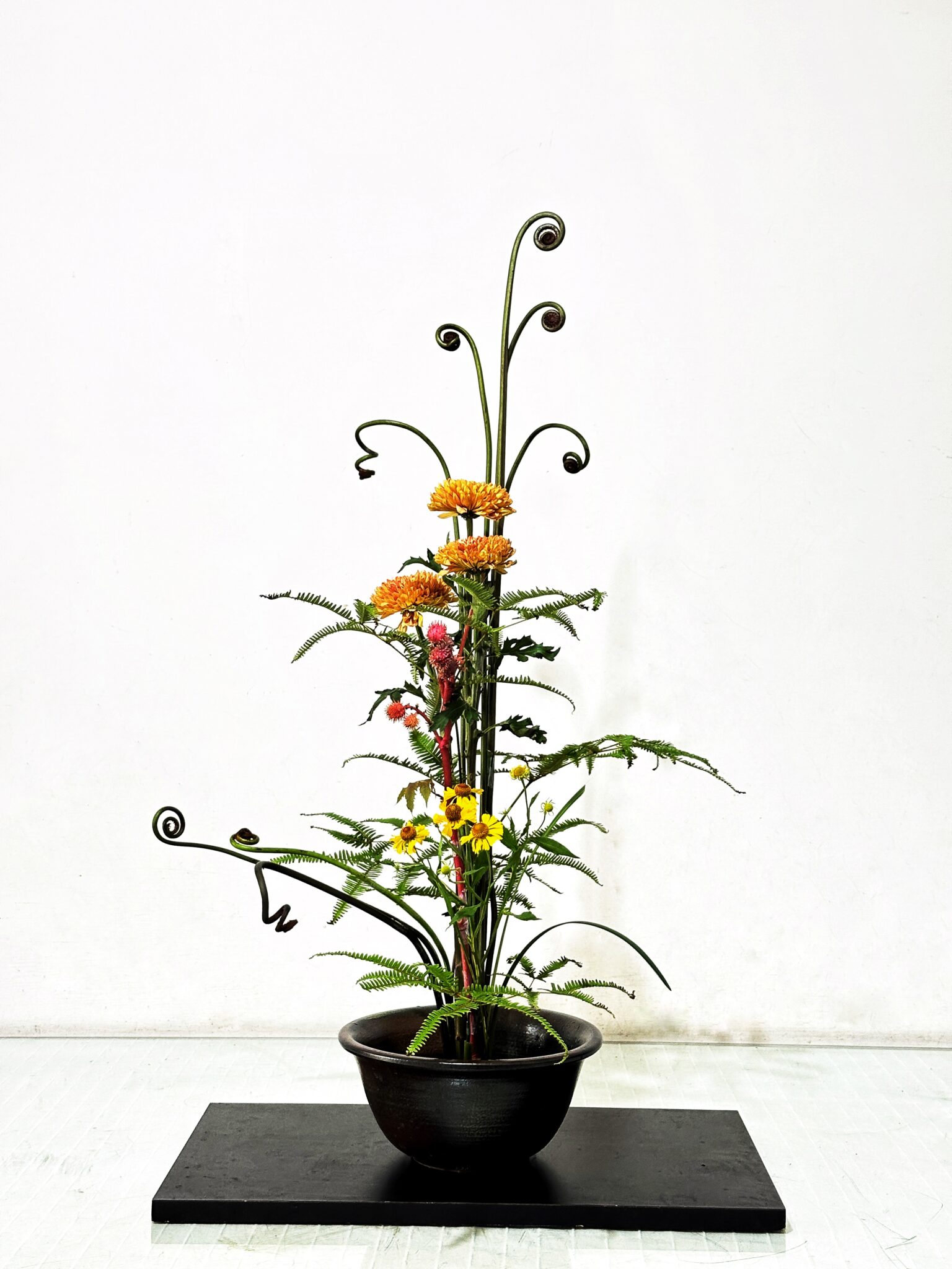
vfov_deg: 39.7
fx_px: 1760
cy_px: 634
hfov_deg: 30.3
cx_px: 476
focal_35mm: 48
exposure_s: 1/40
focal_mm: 6.86
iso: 200
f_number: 1.78
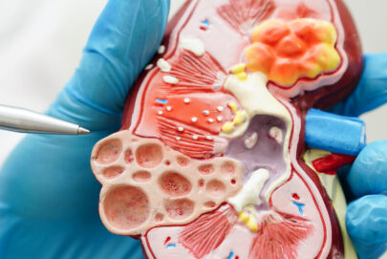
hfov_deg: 21.4
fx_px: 1022
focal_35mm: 95
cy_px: 148
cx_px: 146
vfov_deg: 14.4
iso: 100
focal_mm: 50
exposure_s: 1/60
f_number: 2.2
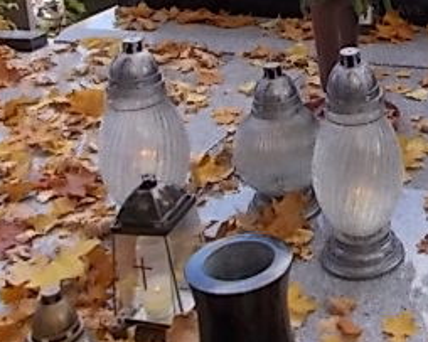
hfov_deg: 27.8
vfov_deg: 22.6
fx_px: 810
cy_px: -29
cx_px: 433
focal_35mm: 64
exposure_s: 1/125
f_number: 3.2
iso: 80
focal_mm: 4.6
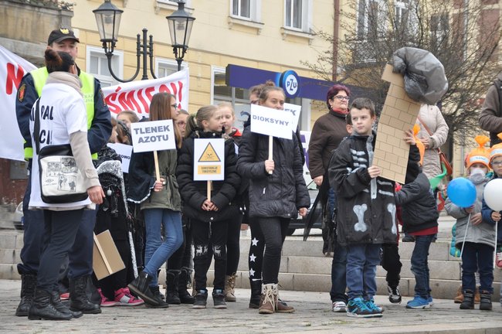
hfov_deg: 17.1
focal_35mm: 120
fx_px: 1672
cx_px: 251
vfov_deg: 11.4
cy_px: 167
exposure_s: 1/80
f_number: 5.3
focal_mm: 80
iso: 250
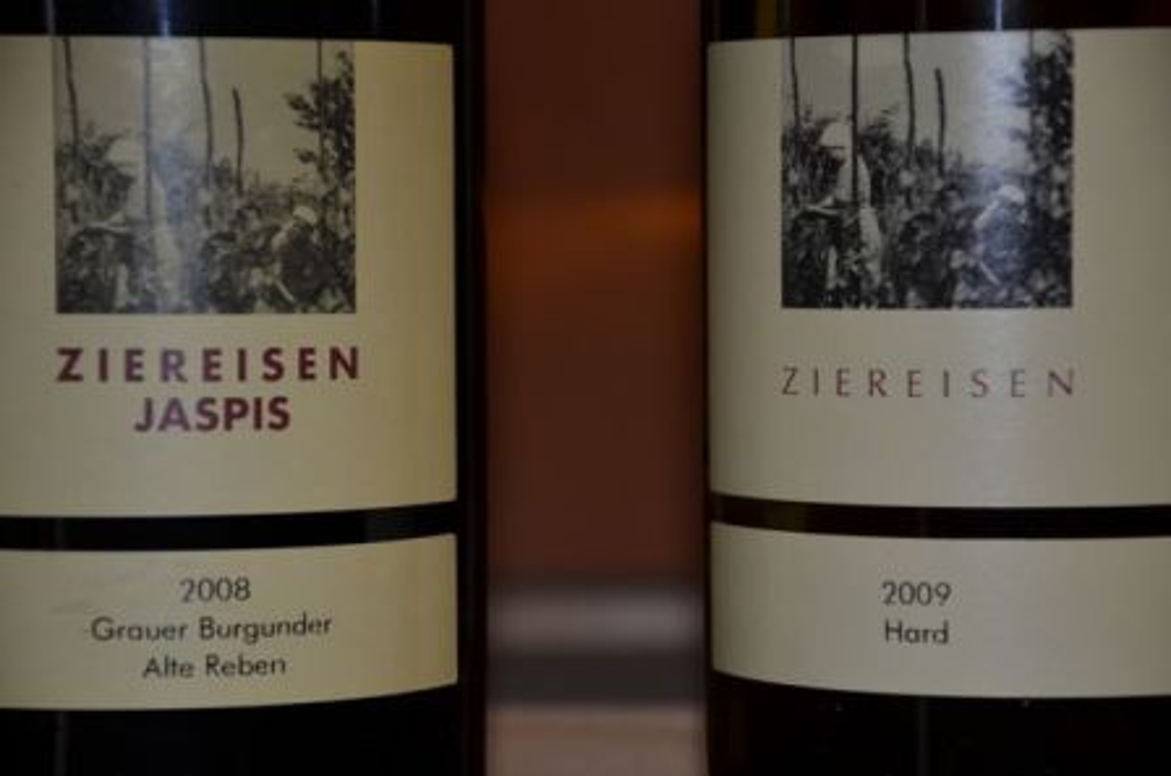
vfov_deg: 8.7
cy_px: 388
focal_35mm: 158
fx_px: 5114
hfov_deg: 13.1
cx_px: 586
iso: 200
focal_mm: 105
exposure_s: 1/125
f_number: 5.6
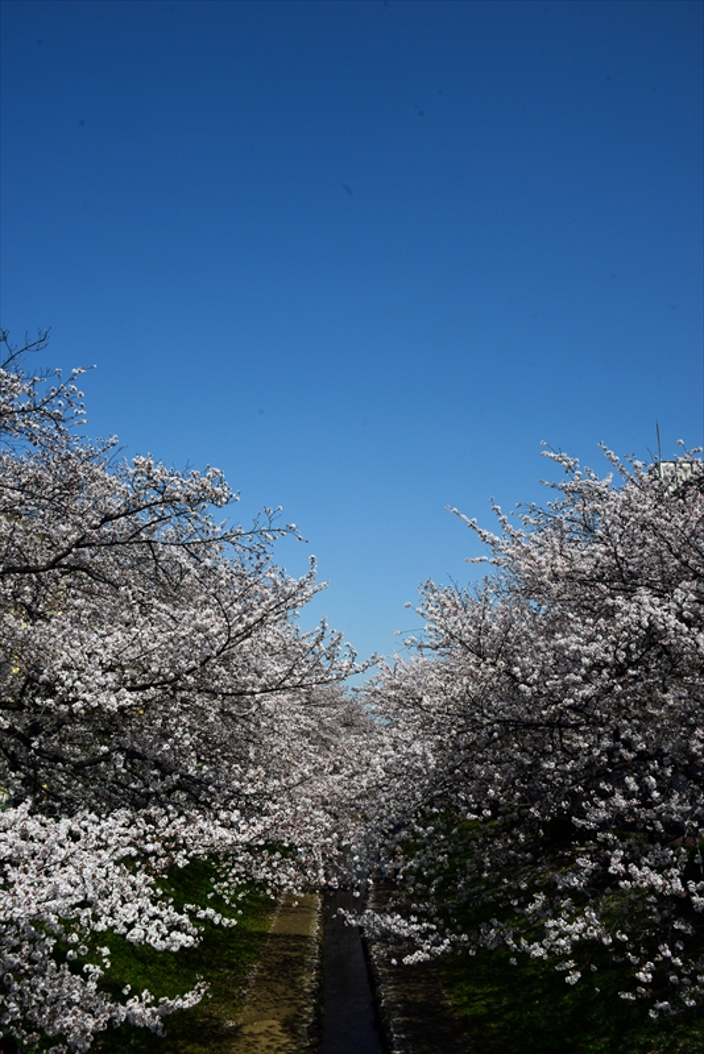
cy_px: 527
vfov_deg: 58.7
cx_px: 352
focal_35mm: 32
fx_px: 938
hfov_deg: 41.1
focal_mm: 32
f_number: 14
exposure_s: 1/800
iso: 400
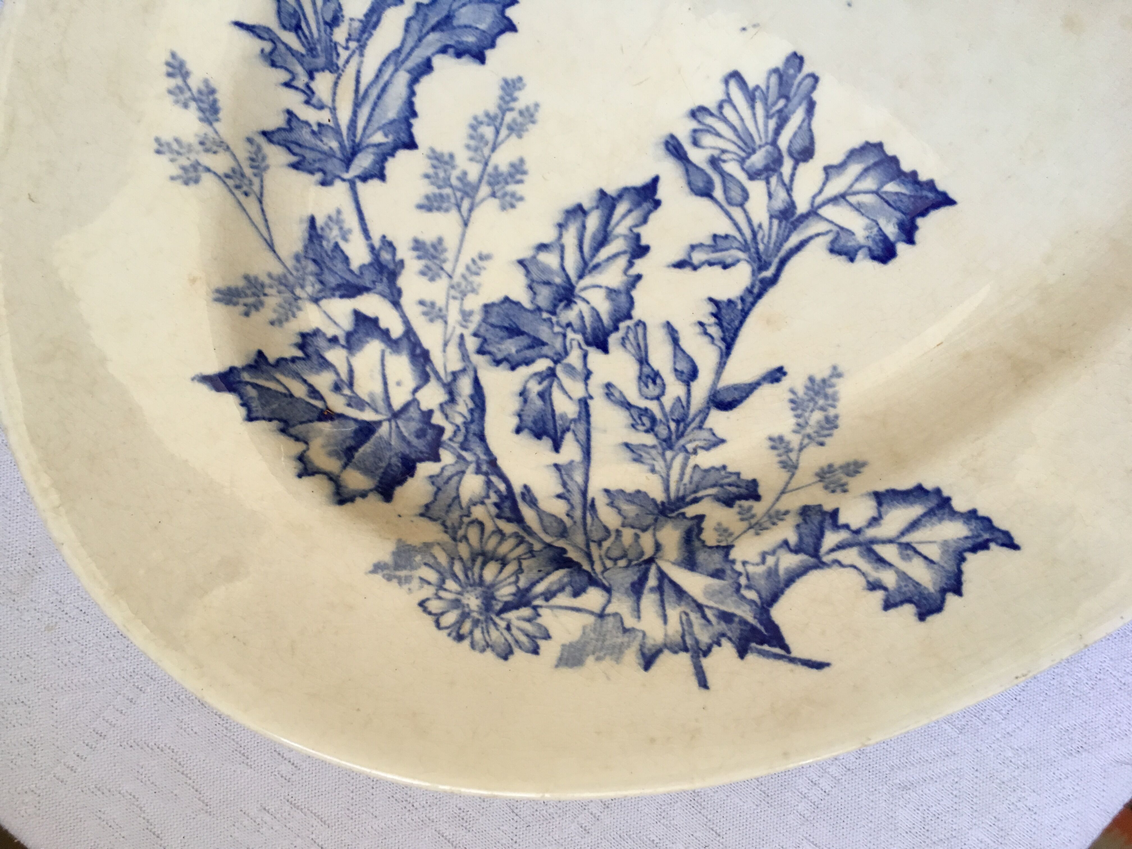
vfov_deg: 48.2
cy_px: 424
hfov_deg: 61.7
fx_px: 948
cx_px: 566
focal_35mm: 29
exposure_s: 1/33
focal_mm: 4.15
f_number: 2.2
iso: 125
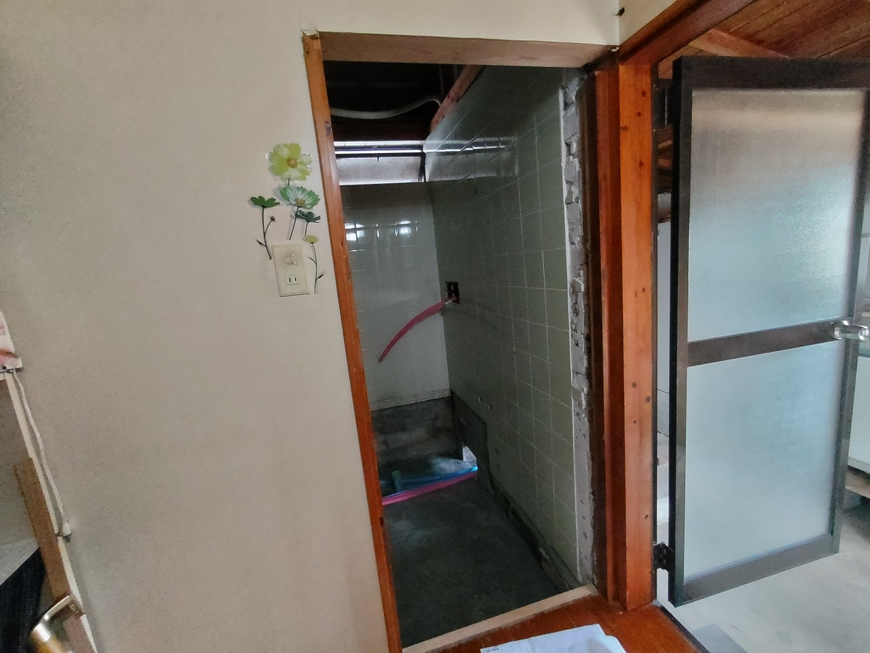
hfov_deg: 98.2
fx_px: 377
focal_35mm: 15
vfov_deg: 81.7
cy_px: 326
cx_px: 435
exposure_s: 1/33
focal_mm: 1.6
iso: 919
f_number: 2.4
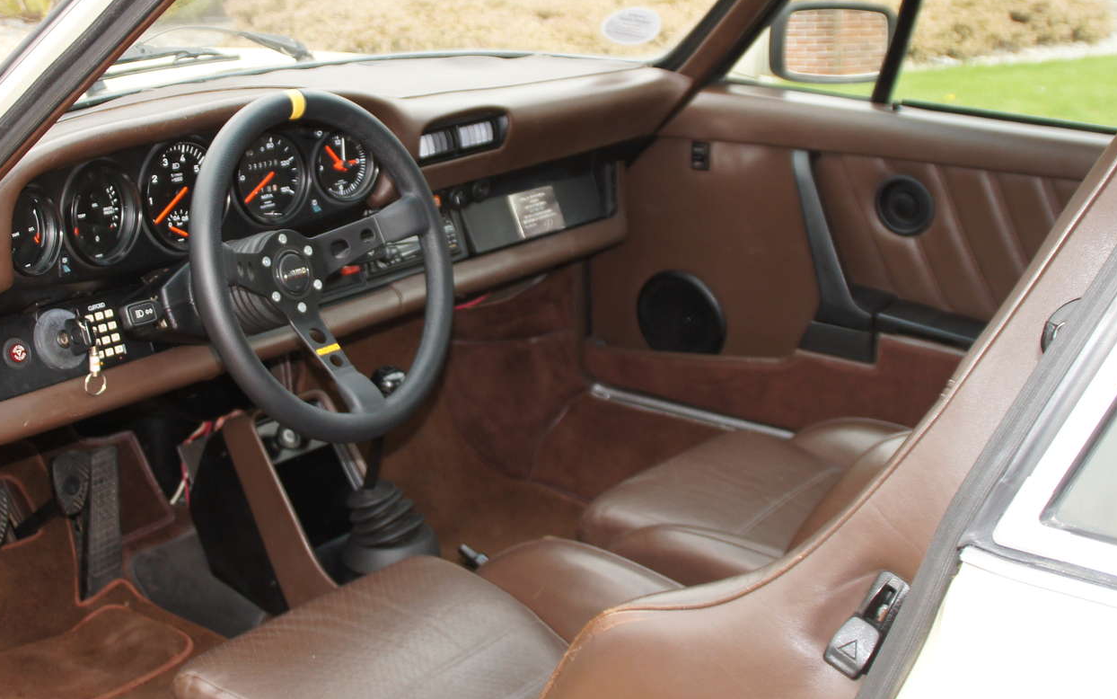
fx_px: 1644
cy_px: 226
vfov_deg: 23.9
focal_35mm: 54
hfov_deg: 37.2
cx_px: 388
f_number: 4.5
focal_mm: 22
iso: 320
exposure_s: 1/160
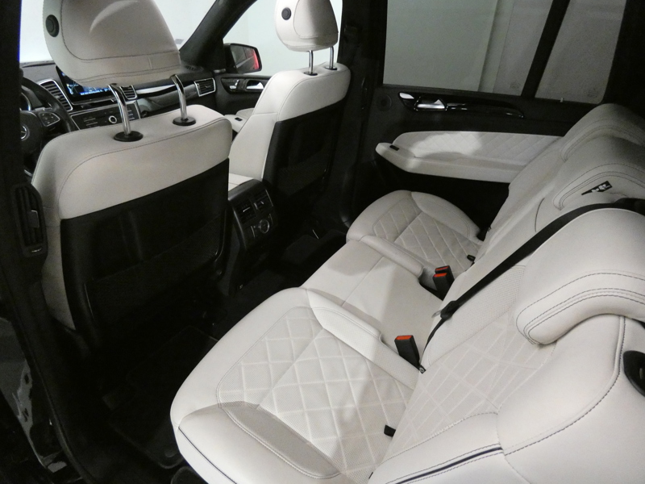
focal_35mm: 20
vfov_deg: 66.0
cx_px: 322
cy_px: 242
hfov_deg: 81.7
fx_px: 373
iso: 1600
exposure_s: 1/50
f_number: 2.8
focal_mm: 3.6
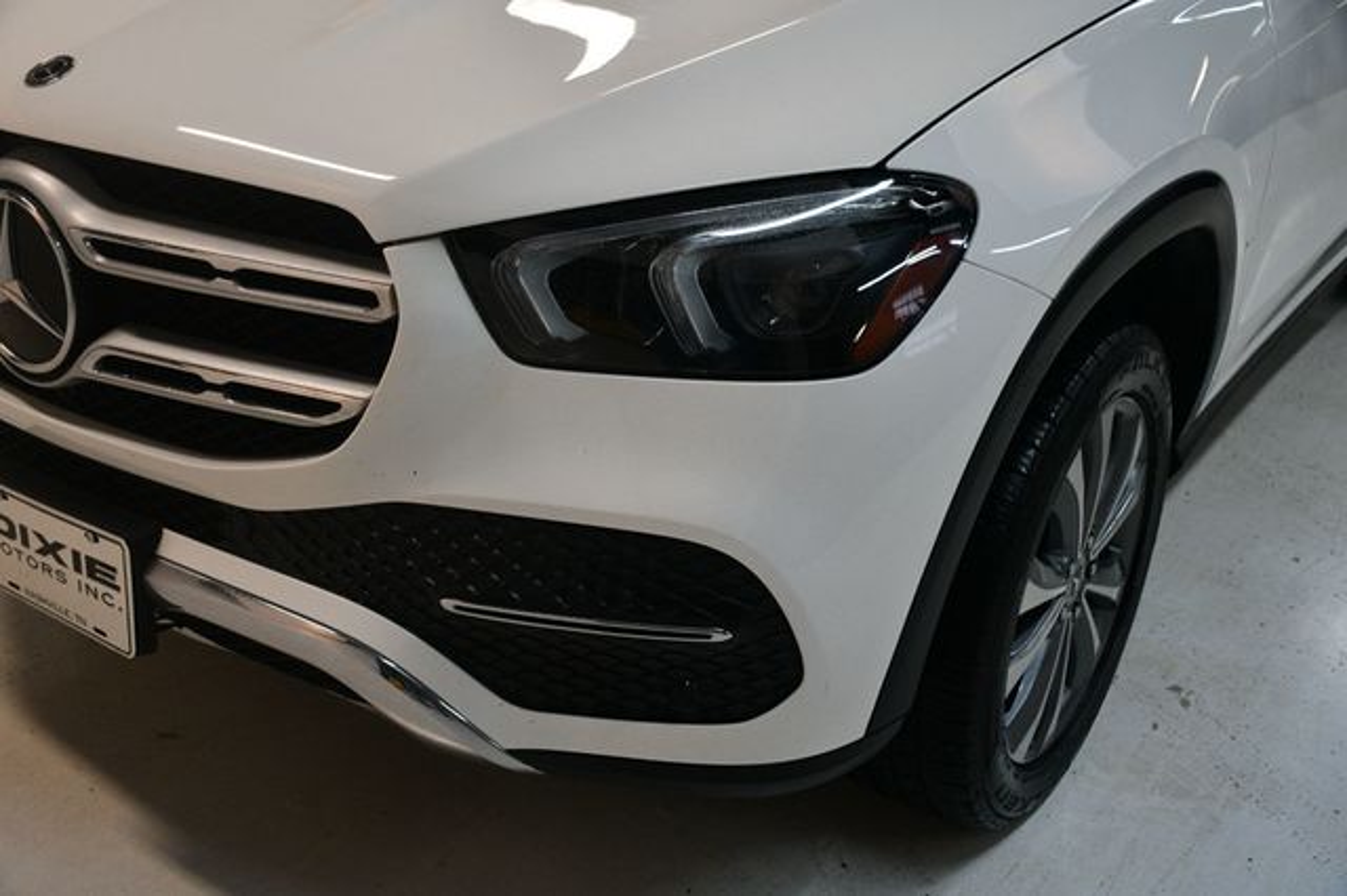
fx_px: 1458
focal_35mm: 39
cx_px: 674
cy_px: 448
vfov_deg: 34.2
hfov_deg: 49.6
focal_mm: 26
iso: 800
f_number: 3.8
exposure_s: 1/160
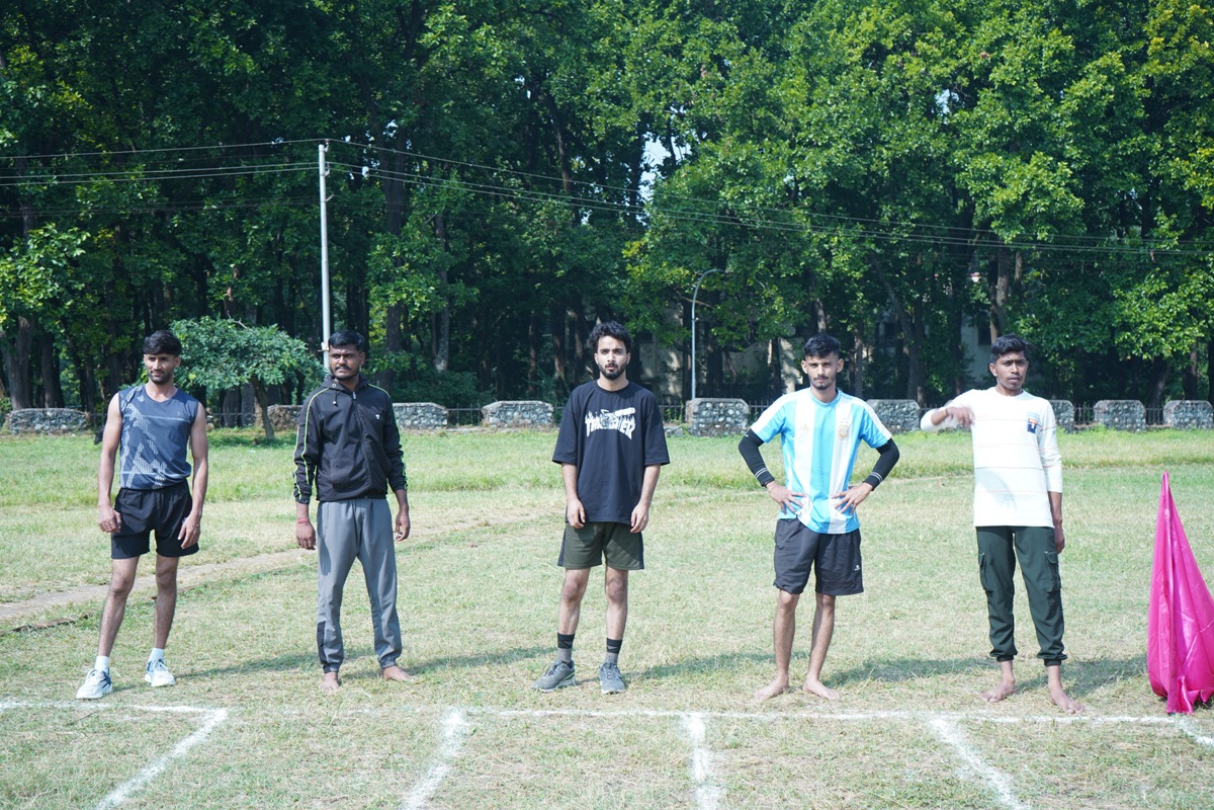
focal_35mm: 46
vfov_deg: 29.2
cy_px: 405
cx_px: 607
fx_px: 1551
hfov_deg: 42.7
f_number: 7.1
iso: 160
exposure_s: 1/200
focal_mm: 46
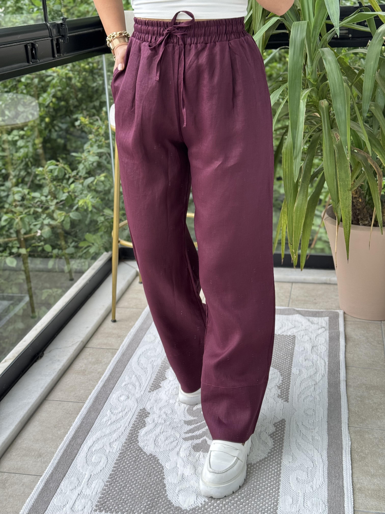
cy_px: 257
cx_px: 192
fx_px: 712
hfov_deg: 30.3
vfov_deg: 39.7
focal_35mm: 48
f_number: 1.78
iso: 50
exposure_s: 1/204
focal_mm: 6.76
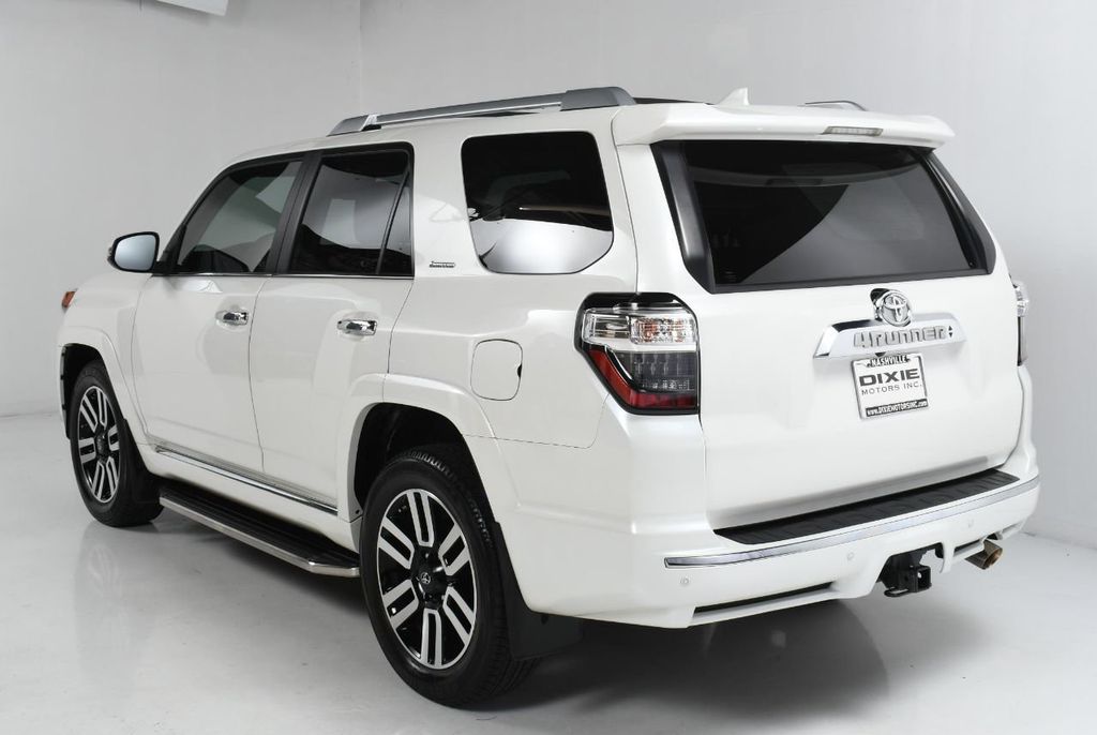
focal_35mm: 44
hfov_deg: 44.4
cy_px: 368
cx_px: 548
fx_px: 1343
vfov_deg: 30.6
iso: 100
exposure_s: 1/160
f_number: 13
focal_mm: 22
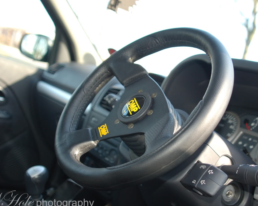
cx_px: 141
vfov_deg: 31.4
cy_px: 104
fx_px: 366
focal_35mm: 48
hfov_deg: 38.8
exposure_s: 1/160
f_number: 3.5
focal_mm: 28
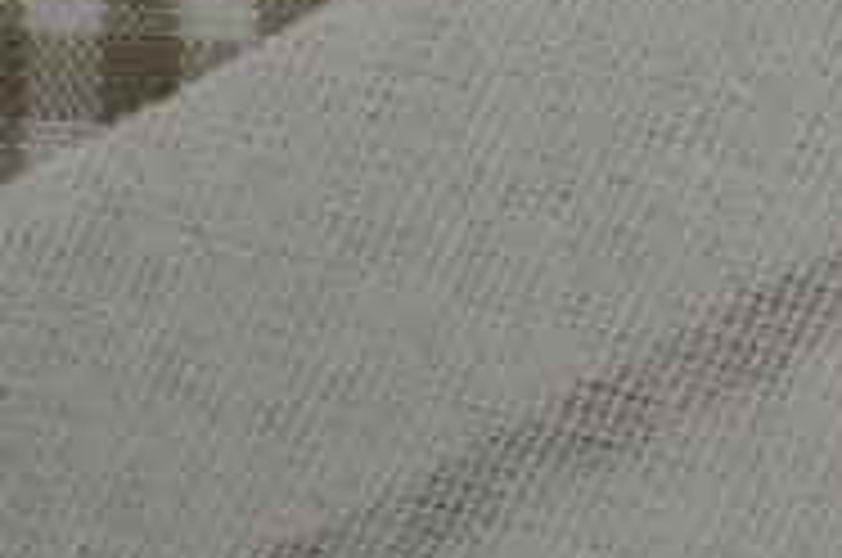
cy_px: 47
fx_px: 6751
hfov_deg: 7.0
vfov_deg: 4.7
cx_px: 1189
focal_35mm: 289
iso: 400
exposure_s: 1/80
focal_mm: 45
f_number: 5.3
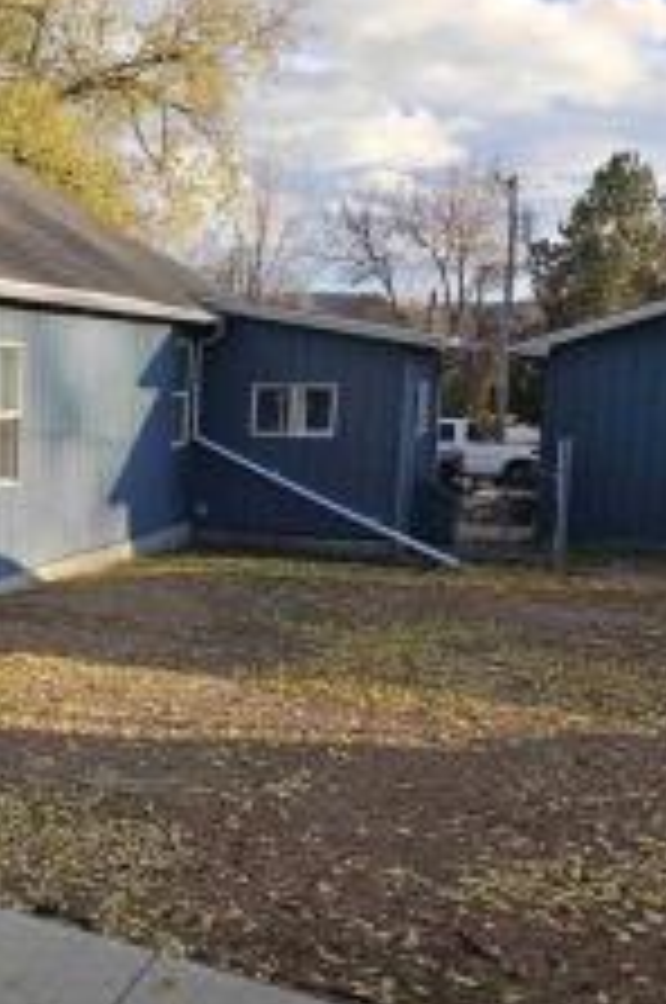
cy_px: 504
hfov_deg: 27.6
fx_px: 1197
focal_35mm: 43
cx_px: -117
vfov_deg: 45.5
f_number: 1.8
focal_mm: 5.4
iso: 25
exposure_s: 1/556
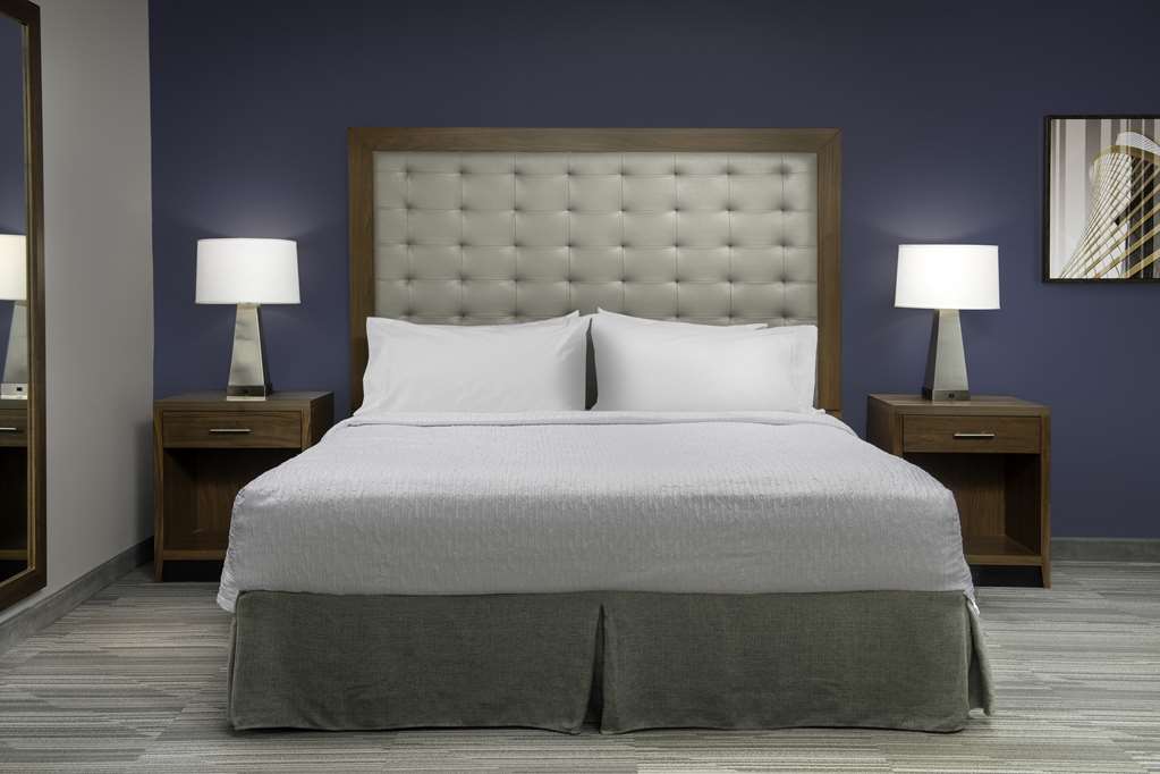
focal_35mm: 38
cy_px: 387
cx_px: 580
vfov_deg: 35.1
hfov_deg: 50.7
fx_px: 1224
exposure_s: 1.6
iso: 50
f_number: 11
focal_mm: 38
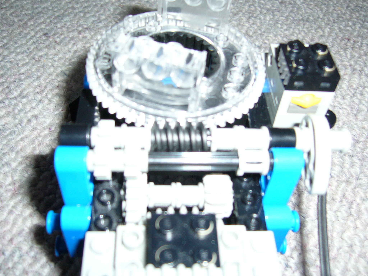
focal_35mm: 38
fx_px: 404
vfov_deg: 37.7
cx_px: 184
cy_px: 138
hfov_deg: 49.0
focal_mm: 5.8
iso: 100
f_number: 2.8
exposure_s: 1/30
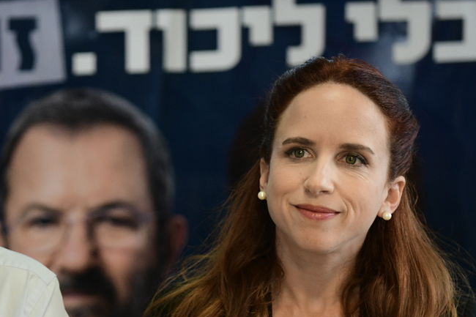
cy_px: 299
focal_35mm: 334
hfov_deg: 6.2
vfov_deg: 4.1
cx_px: 56
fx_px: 4415
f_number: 3.2
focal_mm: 155
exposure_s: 1/250
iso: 1600
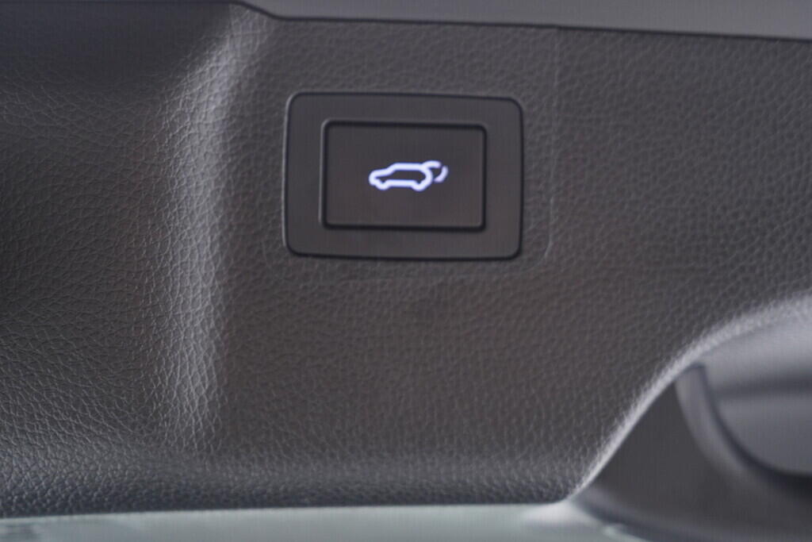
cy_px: 271
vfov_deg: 36.9
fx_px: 812
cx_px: 406
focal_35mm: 36
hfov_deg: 53.1
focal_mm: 24
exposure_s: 1/40
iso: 800
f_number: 2.8
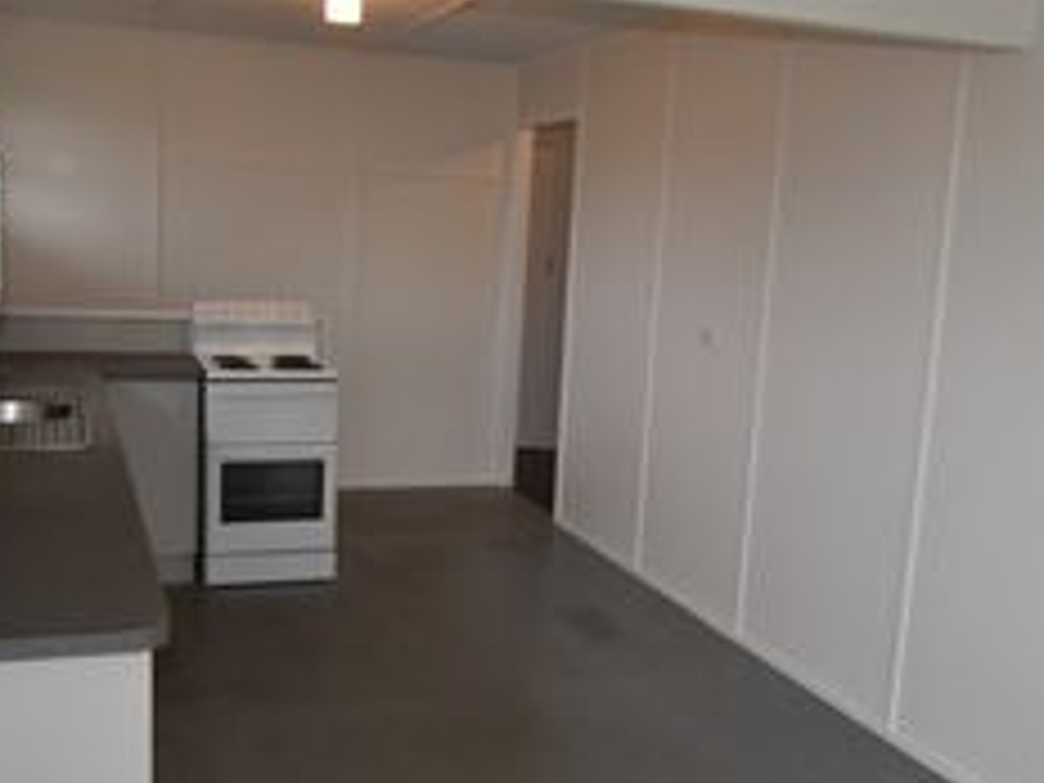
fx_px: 1145
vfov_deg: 37.7
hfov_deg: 49.0
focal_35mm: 38
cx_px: 495
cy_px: 412
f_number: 5
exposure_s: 1/100
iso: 800
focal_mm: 13
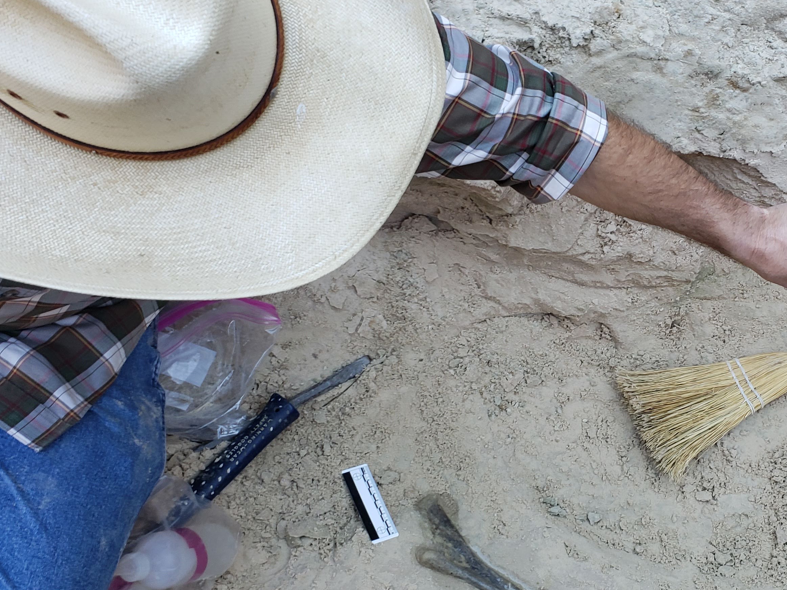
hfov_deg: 40.8
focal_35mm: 45
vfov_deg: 32.0
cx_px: 595
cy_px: 367
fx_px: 1023
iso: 64
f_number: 2.4
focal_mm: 4.3
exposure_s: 1/120
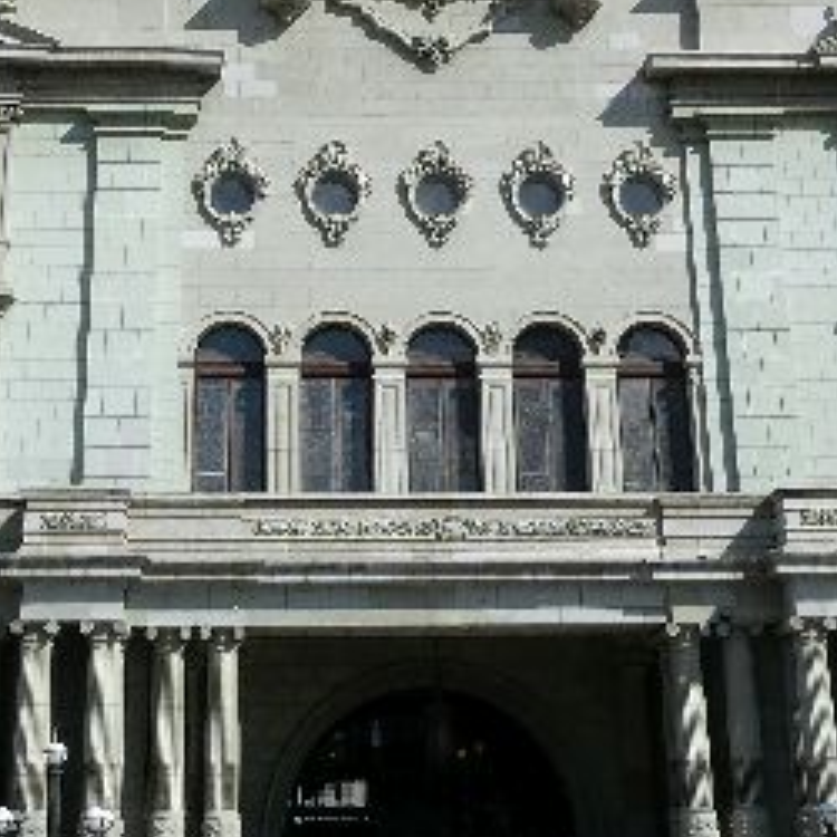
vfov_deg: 24.4
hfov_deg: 25.3
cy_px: 37
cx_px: 335
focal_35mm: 68
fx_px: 1860
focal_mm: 4.3
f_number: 4.5
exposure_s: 1/800
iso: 80
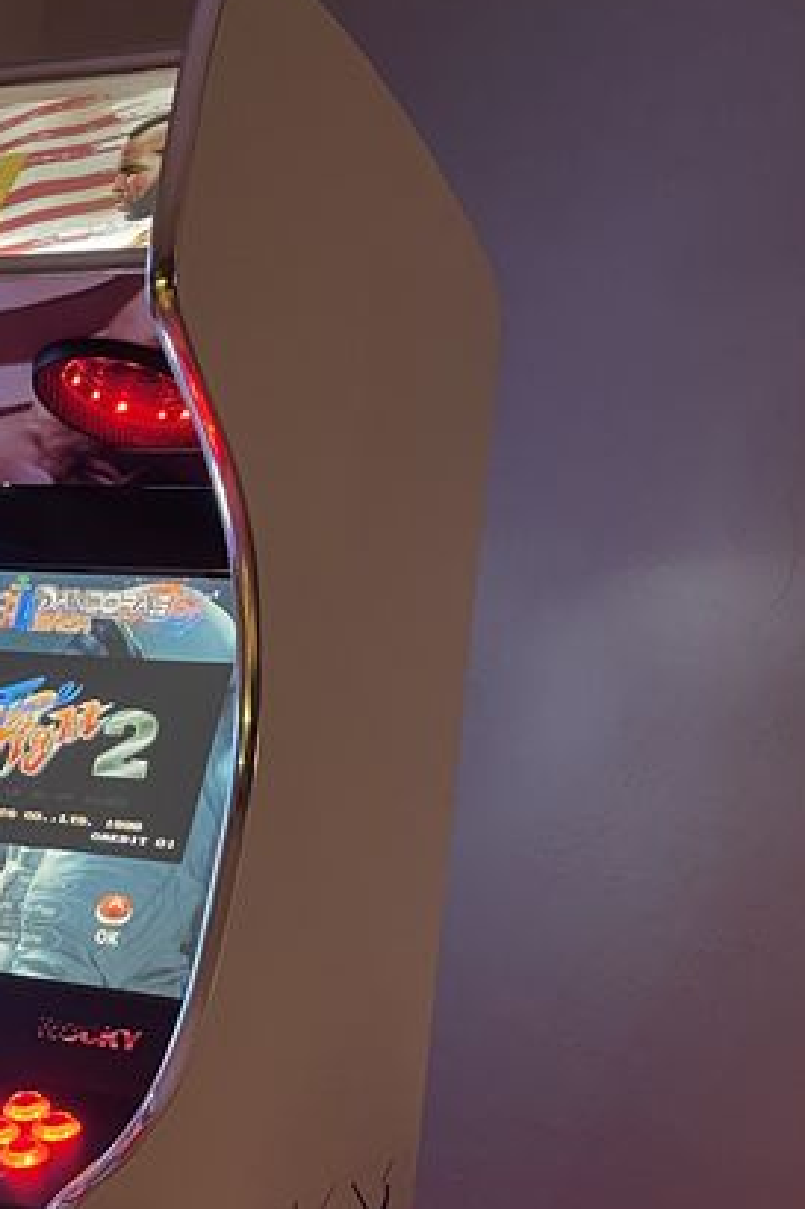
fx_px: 2215
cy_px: 1295
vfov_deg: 28.1
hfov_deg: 20.0
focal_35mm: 66
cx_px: 12
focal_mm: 5.1
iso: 400
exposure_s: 1/50
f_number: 1.6
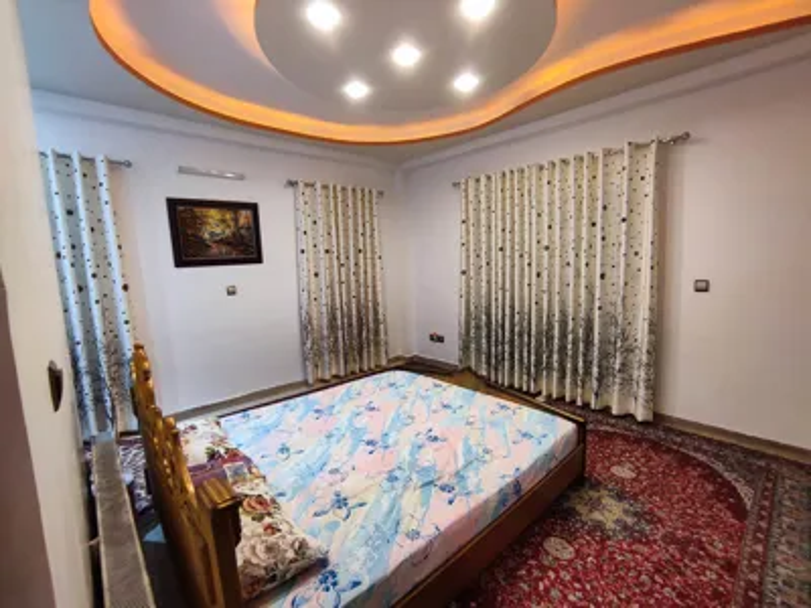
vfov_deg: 78.1
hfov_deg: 94.5
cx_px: 406
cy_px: 304
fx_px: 375
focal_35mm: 16
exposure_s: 1/33
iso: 233
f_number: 2.2
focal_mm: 1.65
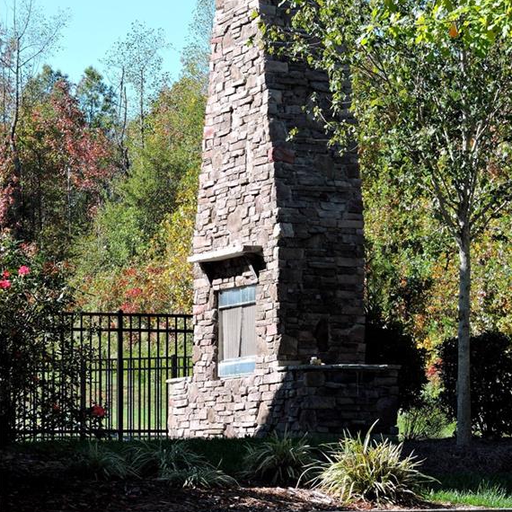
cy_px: 207
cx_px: 255
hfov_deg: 14.0
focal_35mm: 125
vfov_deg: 13.9
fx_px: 2092
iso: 100
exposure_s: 1/320
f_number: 4.2
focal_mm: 18.7
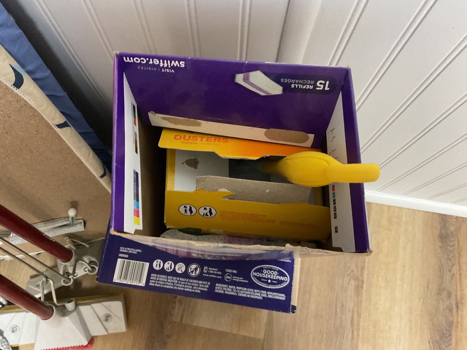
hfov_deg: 61.7
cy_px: 175
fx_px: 391
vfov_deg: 48.2
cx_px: 234
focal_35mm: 29
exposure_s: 1/30
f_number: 1.8
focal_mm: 3
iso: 320
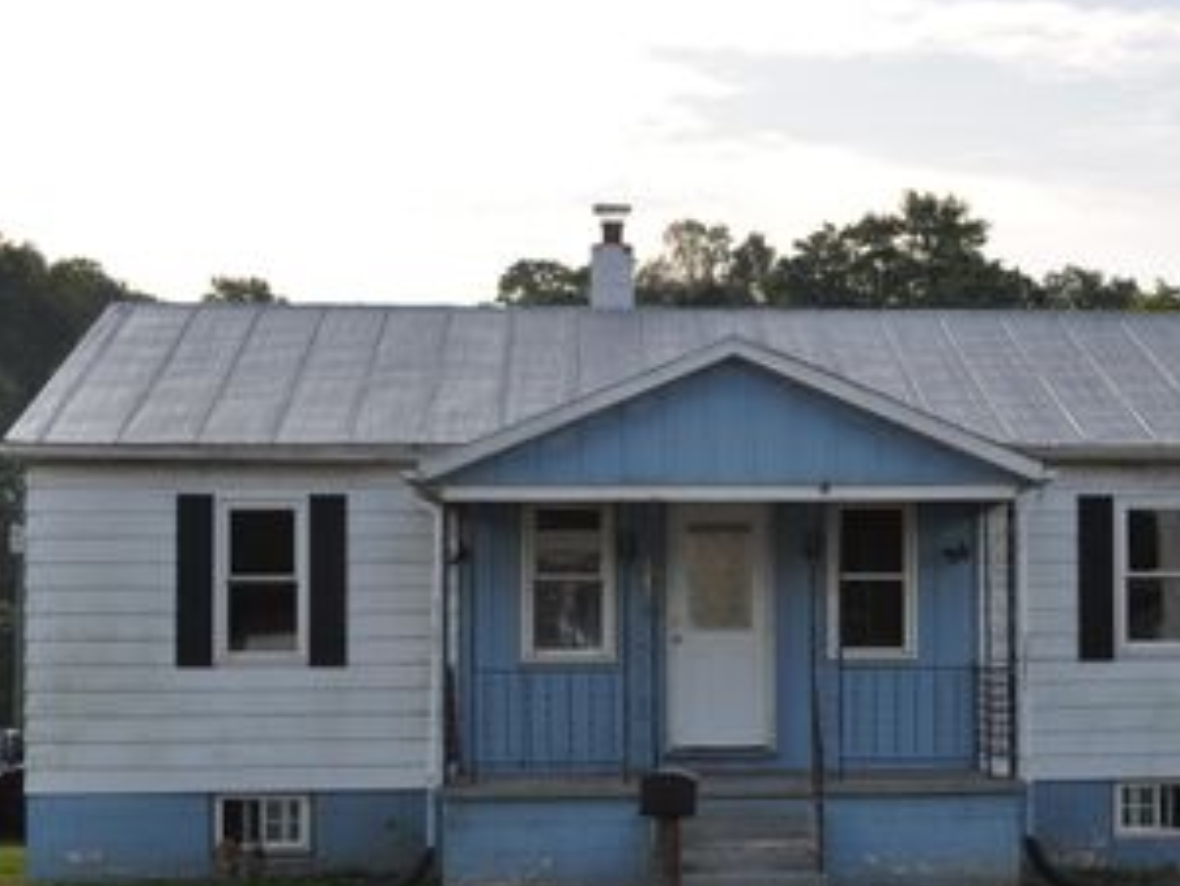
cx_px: 910
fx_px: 2285
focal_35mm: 67
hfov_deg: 28.5
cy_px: 588
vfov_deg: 21.9
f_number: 10
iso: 200
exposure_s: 1/200
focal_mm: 28
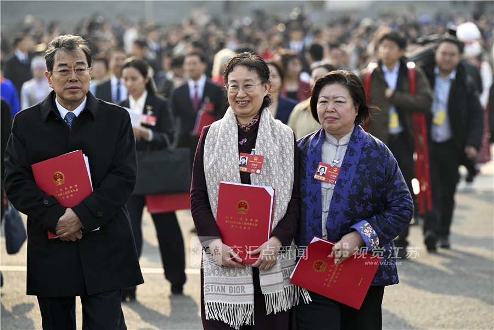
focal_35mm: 165
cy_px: 165
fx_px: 2264
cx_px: 247
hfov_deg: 12.5
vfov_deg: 8.3
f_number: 4
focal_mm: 165
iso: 320
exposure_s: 1/1000
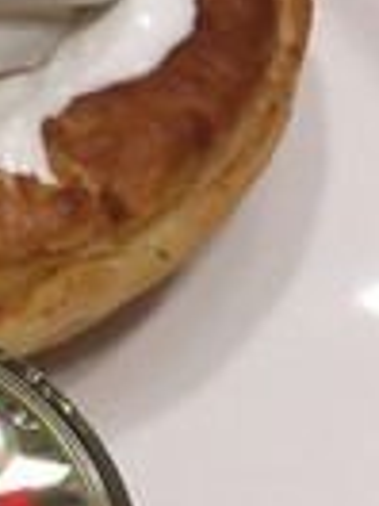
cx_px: -184
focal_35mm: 99
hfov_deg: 14.0
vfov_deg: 19.8
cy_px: 157
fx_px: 1445
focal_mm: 4.15
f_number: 2.2
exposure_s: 1/33
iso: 40
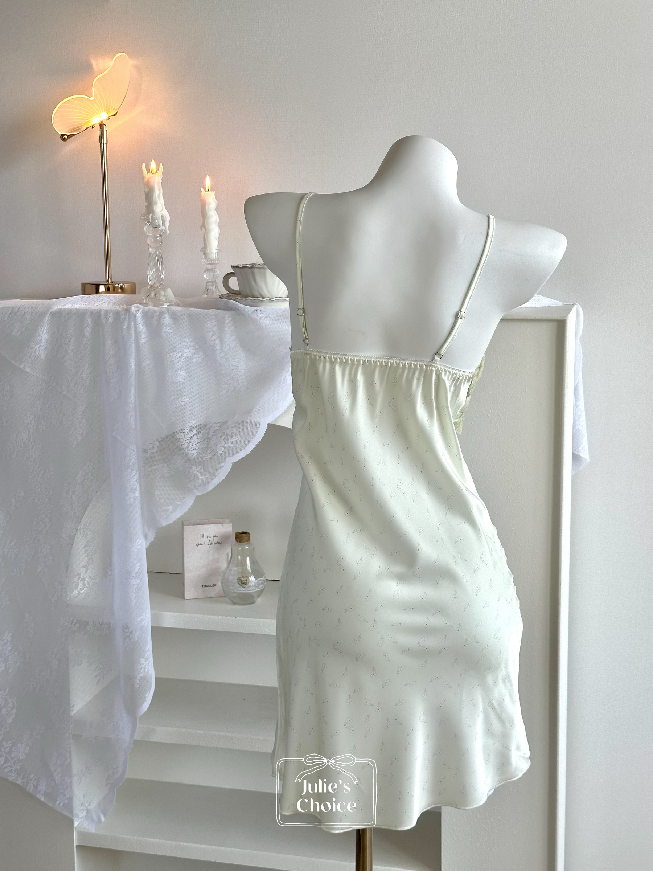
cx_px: 326
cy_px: 436
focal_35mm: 48
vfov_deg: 39.7
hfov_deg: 30.3
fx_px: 1207
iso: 50
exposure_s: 1/140
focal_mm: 6.86
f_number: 1.8
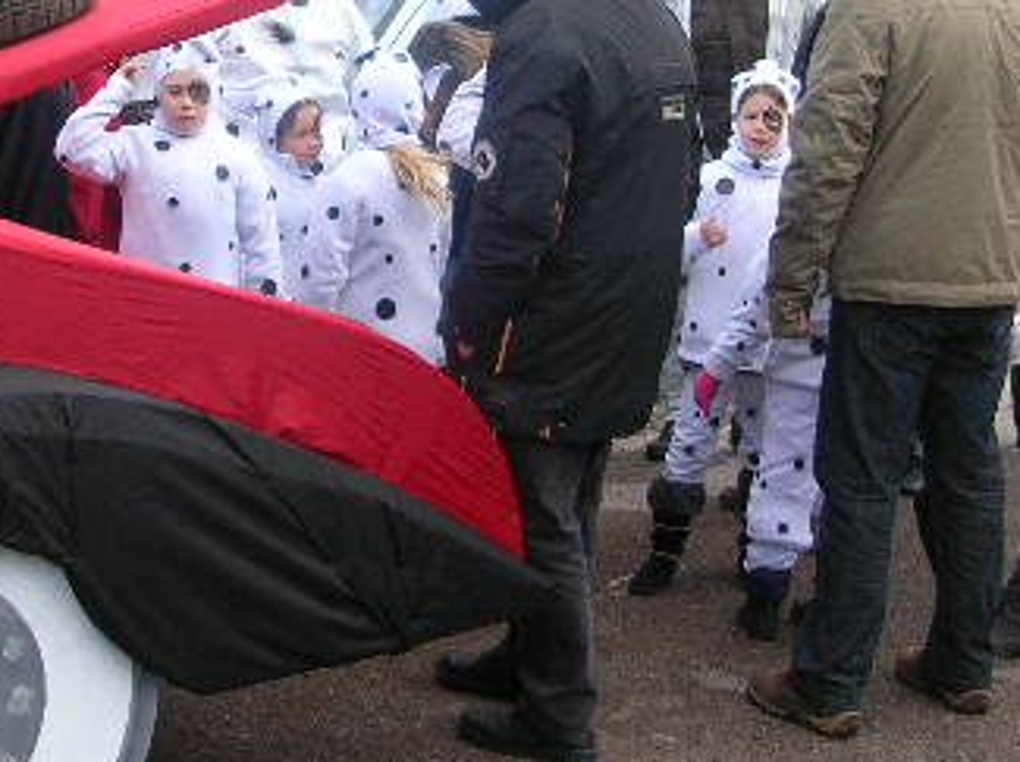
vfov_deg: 21.0
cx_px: 430
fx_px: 2031
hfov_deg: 28.2
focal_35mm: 69
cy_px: 151
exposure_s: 1/234
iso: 50
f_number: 2.8
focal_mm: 5.8
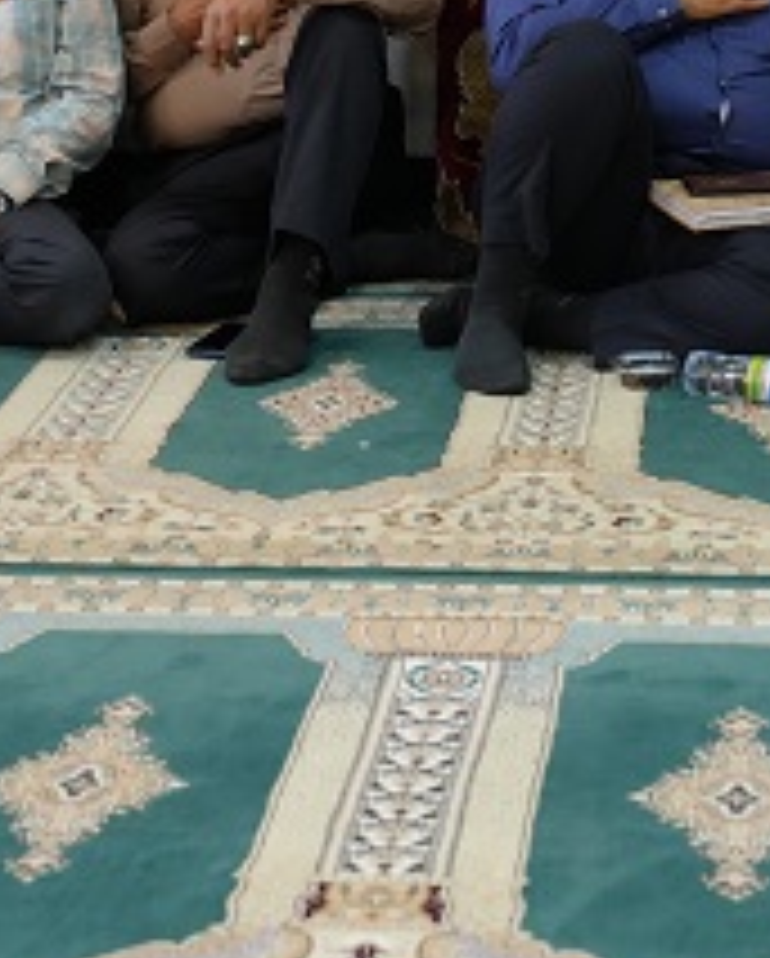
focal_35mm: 105
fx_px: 2985
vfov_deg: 18.2
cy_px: 274
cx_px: 545
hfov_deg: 14.7
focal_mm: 47
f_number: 4
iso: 3200
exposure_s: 1/160
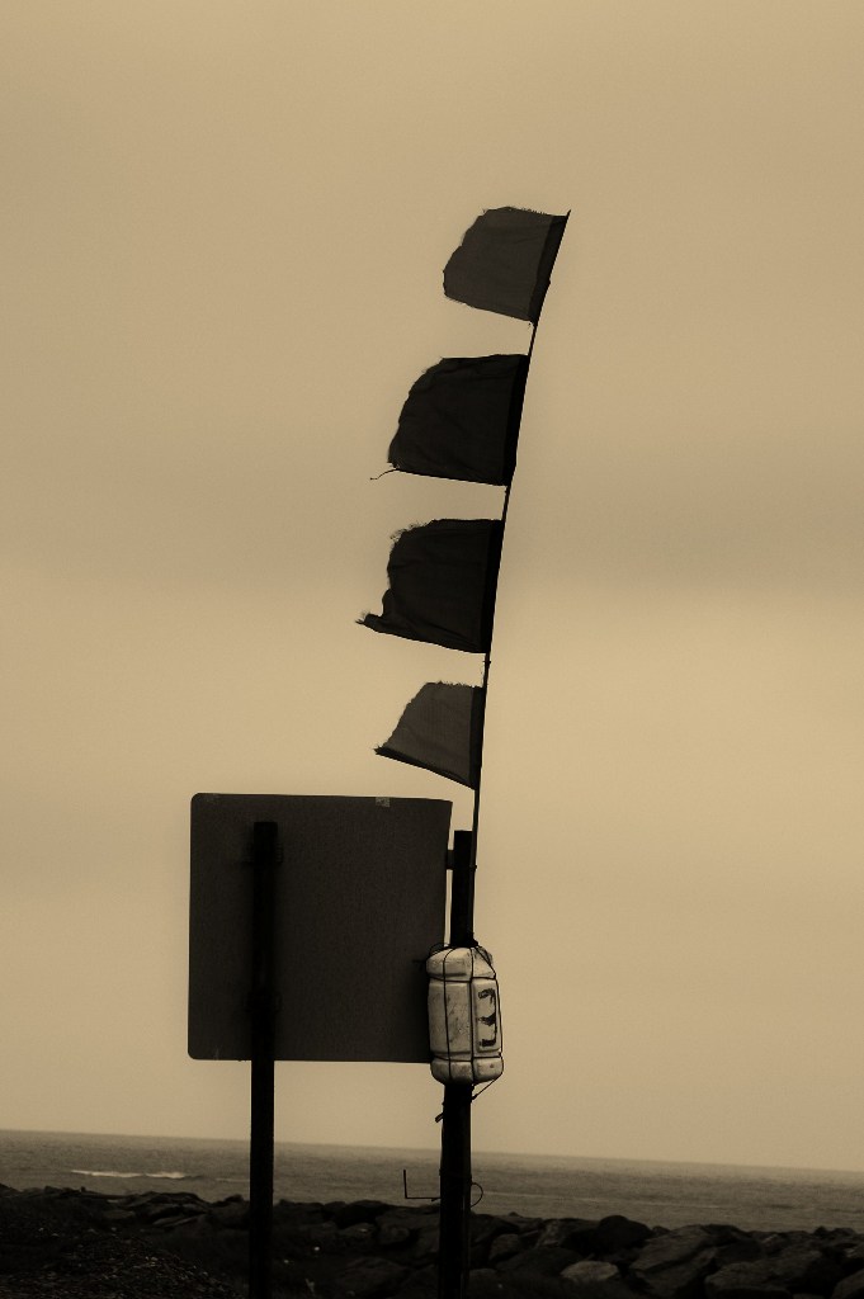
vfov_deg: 13.7
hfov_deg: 9.1
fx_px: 5409
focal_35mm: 150
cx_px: 432
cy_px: 650
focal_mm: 100
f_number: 5.6
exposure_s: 1/500
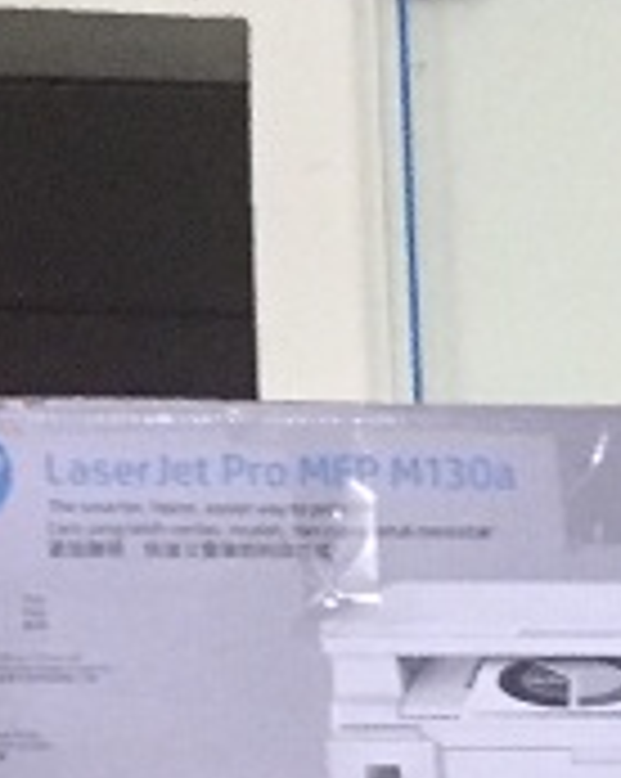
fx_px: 3774
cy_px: 1295
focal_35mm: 164
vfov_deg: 11.1
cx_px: 2138
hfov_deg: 7.6
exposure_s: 1/33
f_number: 2.2
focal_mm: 4.15
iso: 250
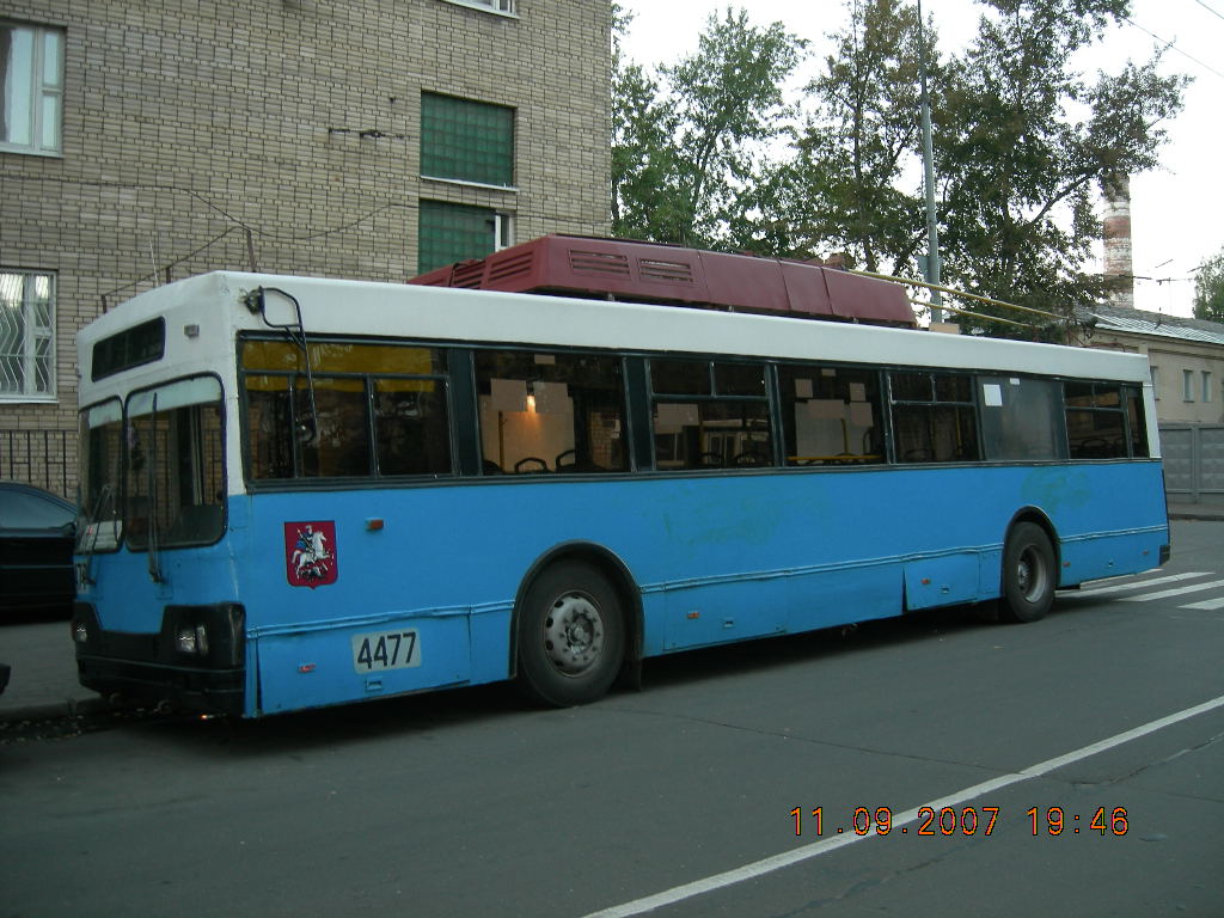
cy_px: 459
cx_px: 612
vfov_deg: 39.7
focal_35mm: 36
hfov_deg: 51.4
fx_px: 1273
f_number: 2.7
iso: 94
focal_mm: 7.5
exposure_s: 1/30
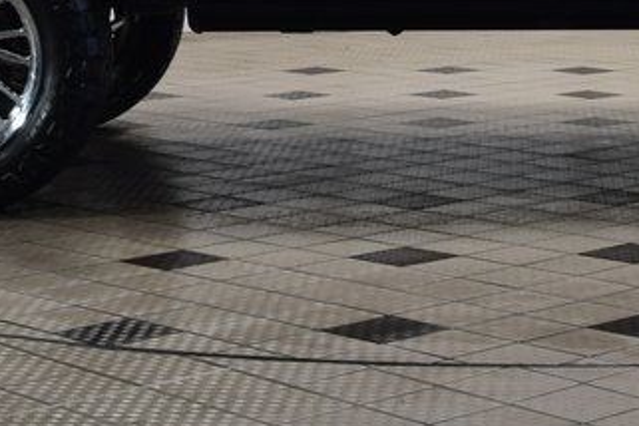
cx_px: 629
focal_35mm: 134
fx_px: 2378
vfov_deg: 10.0
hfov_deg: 15.1
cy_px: -168
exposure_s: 1/20
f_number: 6.3
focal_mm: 28
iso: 400
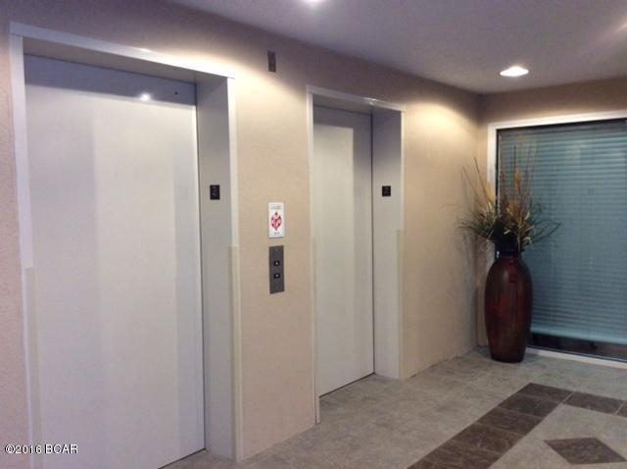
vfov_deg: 44.1
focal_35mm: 32
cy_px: 234
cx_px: 314
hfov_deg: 56.9
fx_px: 579
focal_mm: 3.3
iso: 160
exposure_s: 1/24
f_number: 2.4
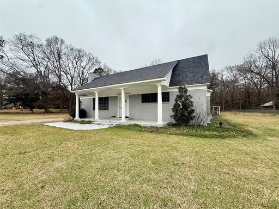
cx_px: 140
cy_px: 104
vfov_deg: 85.7
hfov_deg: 102.1
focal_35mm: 14
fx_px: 113
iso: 50
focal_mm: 2.22
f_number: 2.2
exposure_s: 1/411
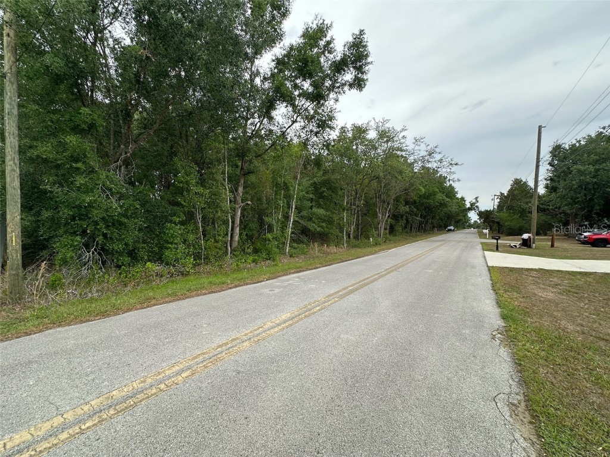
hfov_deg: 102.1
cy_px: 228
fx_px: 247
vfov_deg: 85.7
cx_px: 305
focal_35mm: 14
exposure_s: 1/413
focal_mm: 2.22
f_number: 2.2
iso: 40
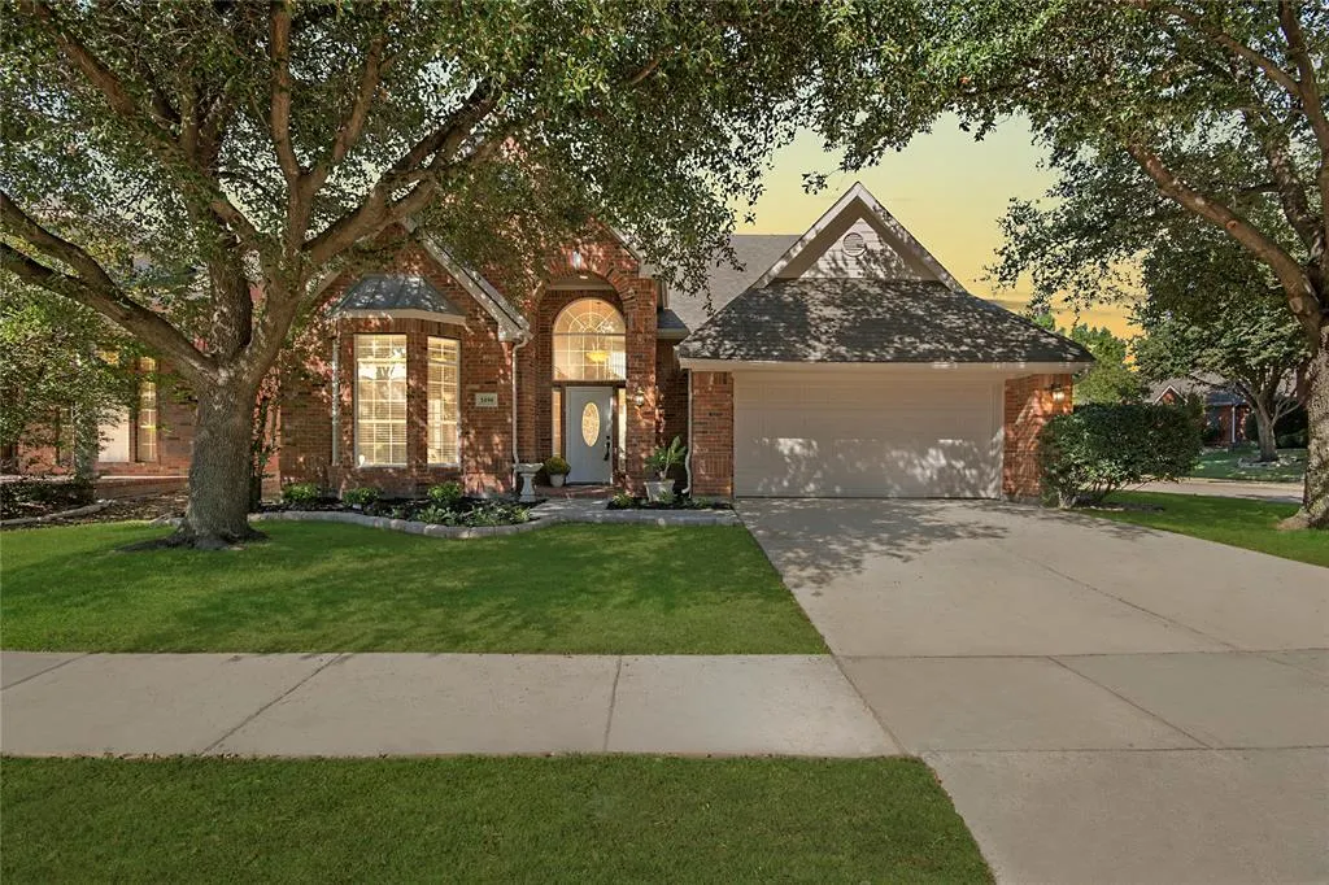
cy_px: 442
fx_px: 554
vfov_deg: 77.3
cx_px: 664
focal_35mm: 15
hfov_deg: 100.4
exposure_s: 1/50
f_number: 11
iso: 100
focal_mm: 10
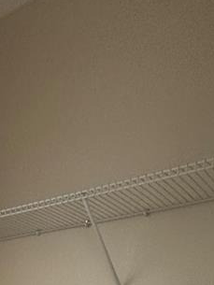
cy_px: 446
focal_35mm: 55
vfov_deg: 25.0
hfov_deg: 26.3
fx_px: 453
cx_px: 62
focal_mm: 2.22
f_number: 2.2
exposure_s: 1/60
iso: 200
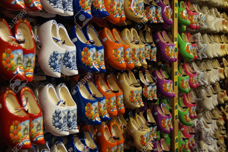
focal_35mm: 52
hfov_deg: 37.9
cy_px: 76
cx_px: 114
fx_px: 332
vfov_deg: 25.7
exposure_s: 1/160
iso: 1000
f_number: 4.5
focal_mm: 35
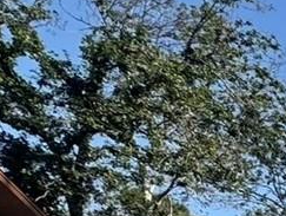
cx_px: 920
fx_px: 761
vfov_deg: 13.5
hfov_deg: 10.6
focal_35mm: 92
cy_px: 446
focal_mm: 2.22
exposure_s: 1/1198
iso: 50
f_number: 2.2
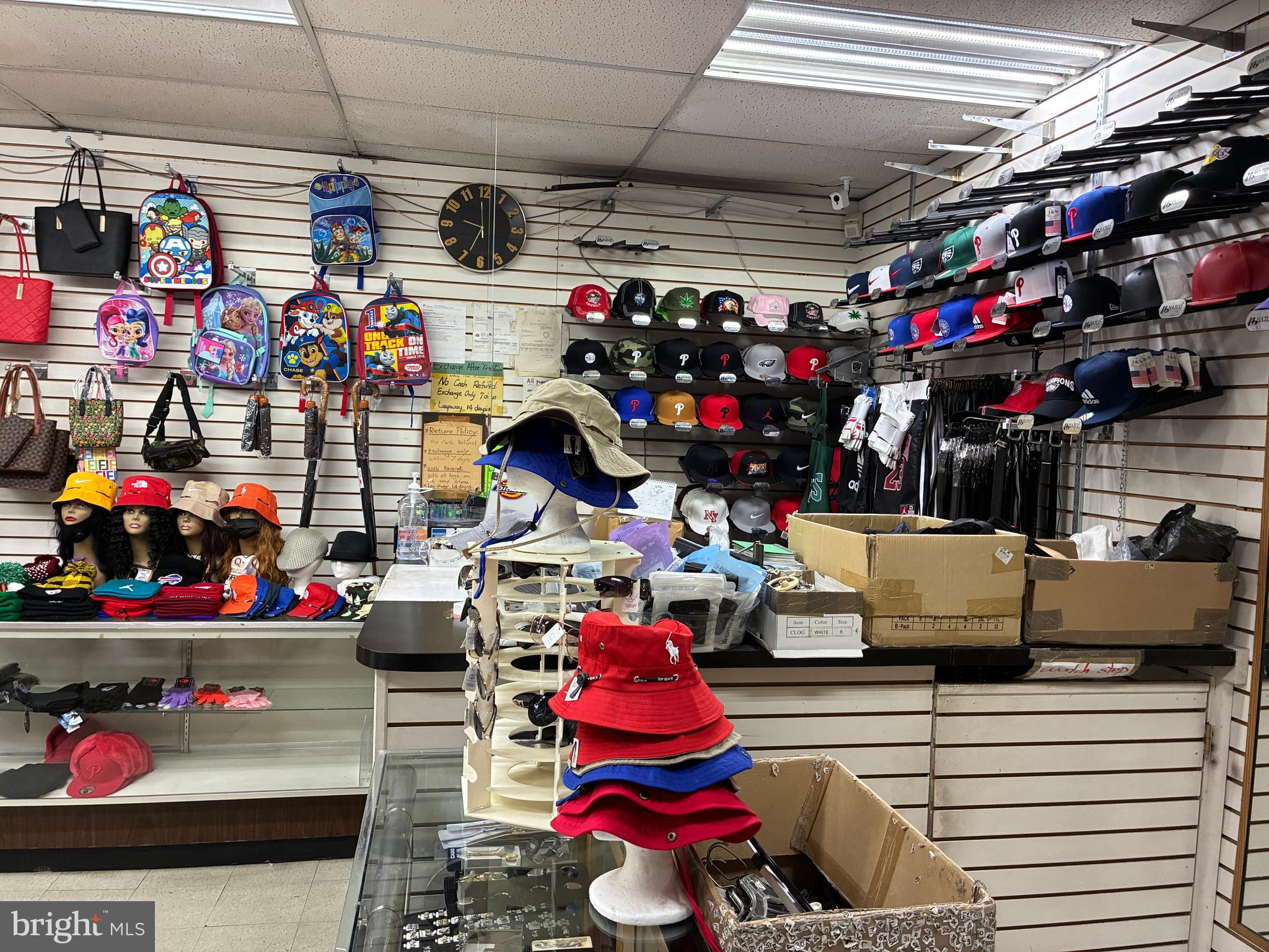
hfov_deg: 67.3
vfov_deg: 53.1
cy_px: 476
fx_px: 953
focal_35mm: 26
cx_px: 634
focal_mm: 4.2
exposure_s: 1/60
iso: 100
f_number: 1.64
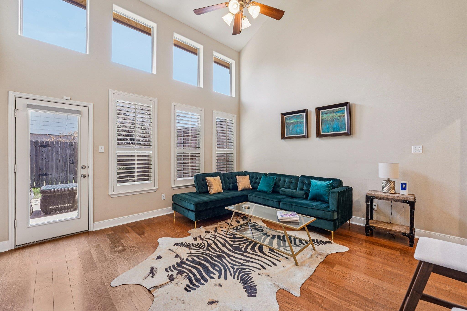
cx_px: 234
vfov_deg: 81.2
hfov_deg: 104.3
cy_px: 156
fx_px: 182
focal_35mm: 14
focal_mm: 14
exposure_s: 1/10
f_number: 8
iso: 400
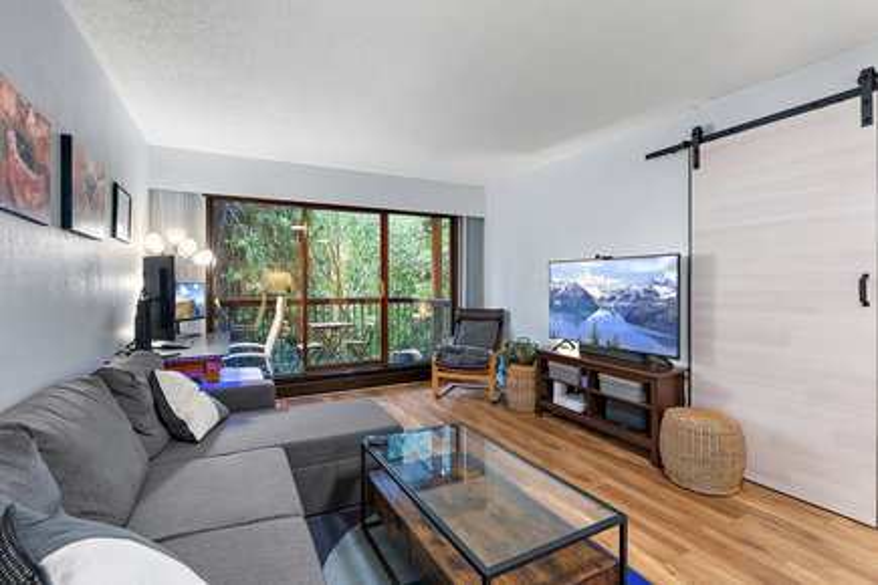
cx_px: 439
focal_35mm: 16
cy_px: 292
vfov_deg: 73.7
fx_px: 390
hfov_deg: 96.7
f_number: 7.1
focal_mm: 16
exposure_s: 1/1.25
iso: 400
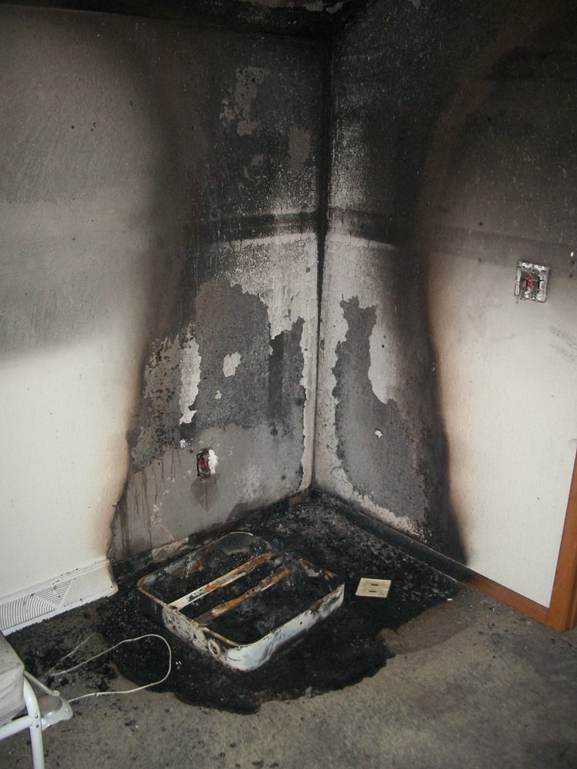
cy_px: 384
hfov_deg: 40.7
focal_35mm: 35
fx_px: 778
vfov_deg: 52.6
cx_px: 288
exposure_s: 1/30
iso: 320
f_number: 3.1
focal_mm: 6.3
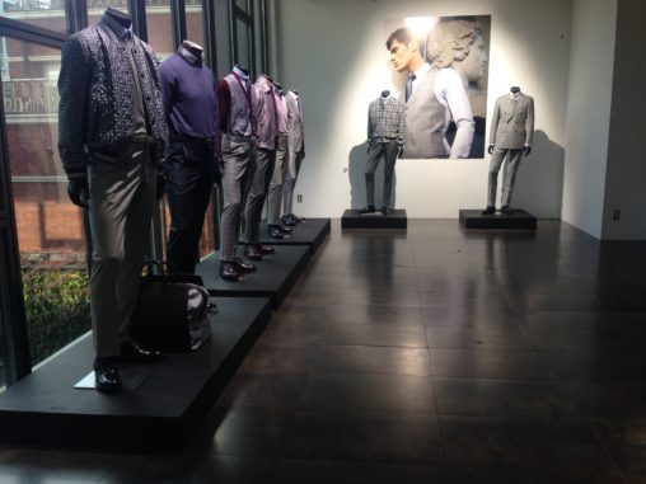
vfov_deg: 42.9
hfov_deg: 55.4
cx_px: 323
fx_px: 616
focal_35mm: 33
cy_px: 242
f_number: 2.4
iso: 64
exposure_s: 1/60
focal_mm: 4.12
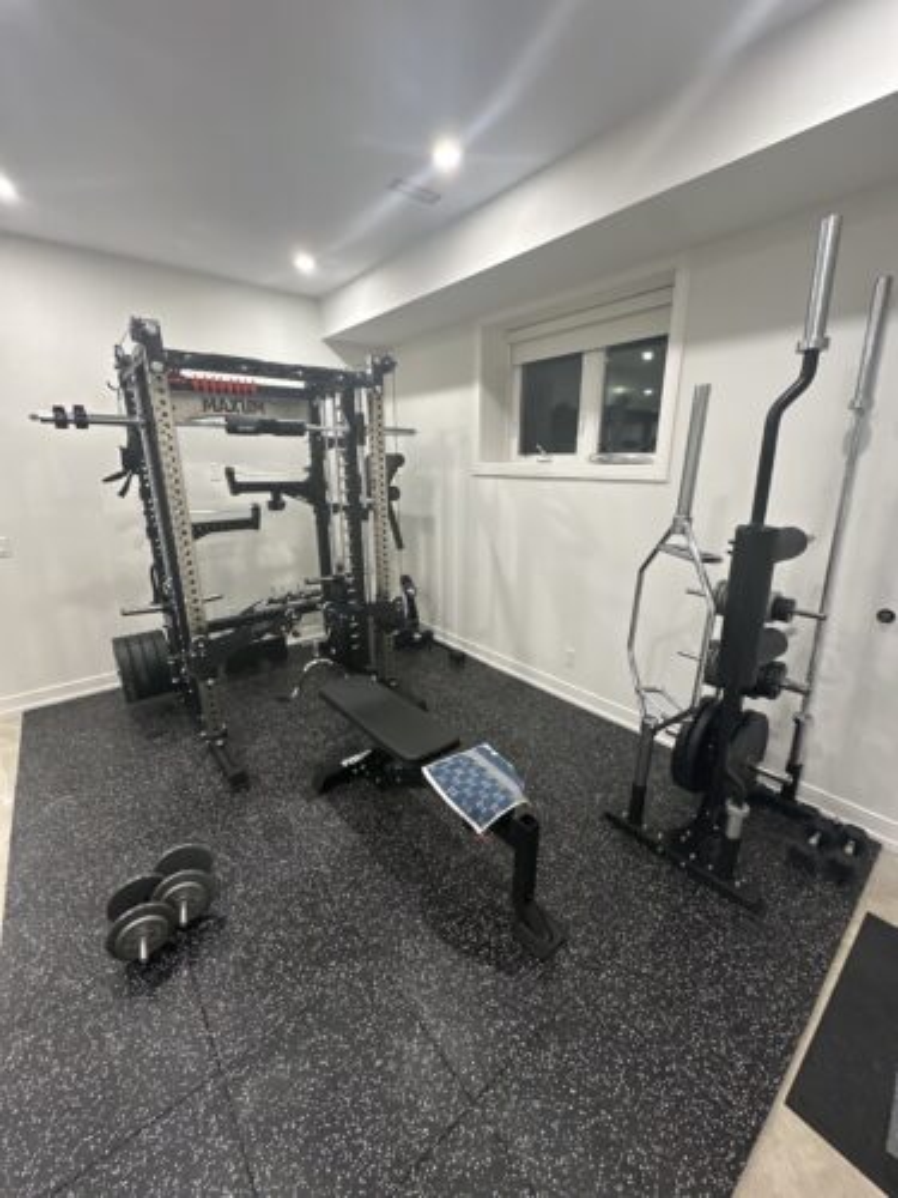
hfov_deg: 85.7
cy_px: 599
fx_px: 484
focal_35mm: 14
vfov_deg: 102.1
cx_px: 449
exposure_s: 1/60
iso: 320
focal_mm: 2.22
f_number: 2.2
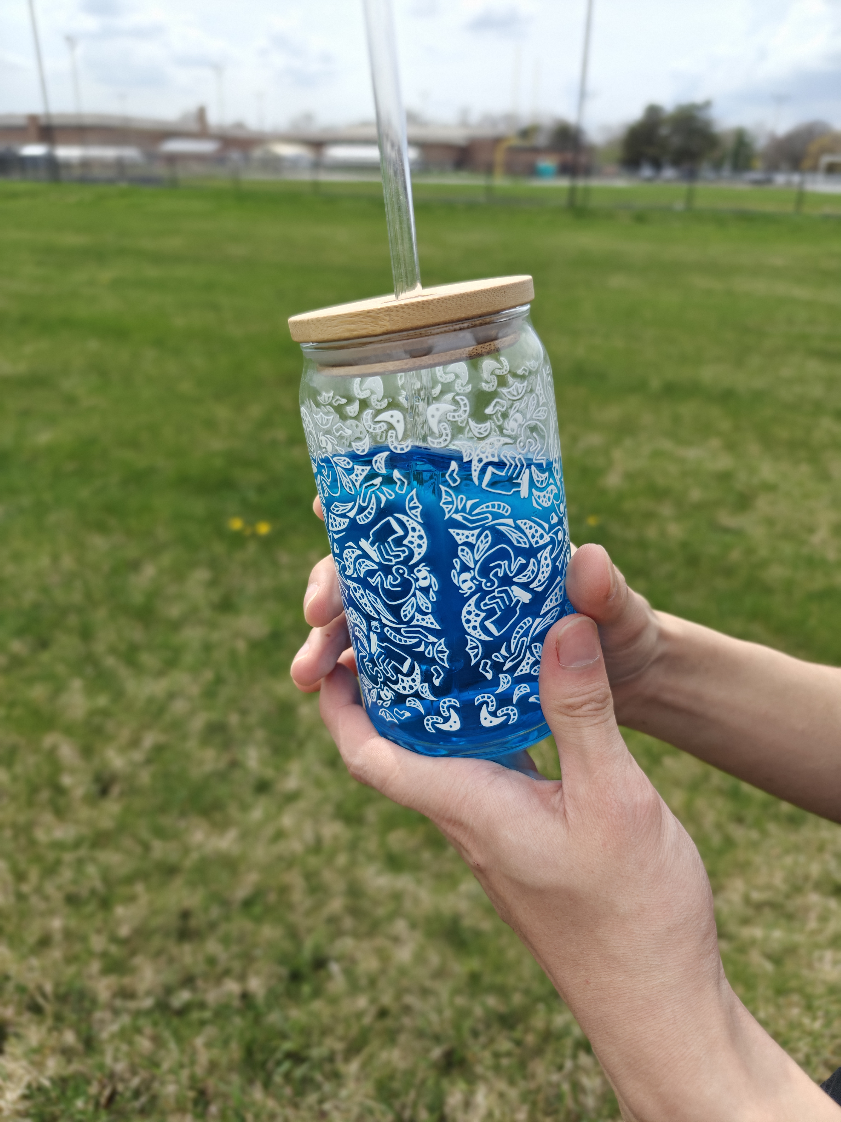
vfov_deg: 73.9
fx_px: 745
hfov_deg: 58.9
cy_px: 561
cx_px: 420
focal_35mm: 23
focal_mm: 6.06
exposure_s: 1/2689
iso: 50
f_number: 6.3
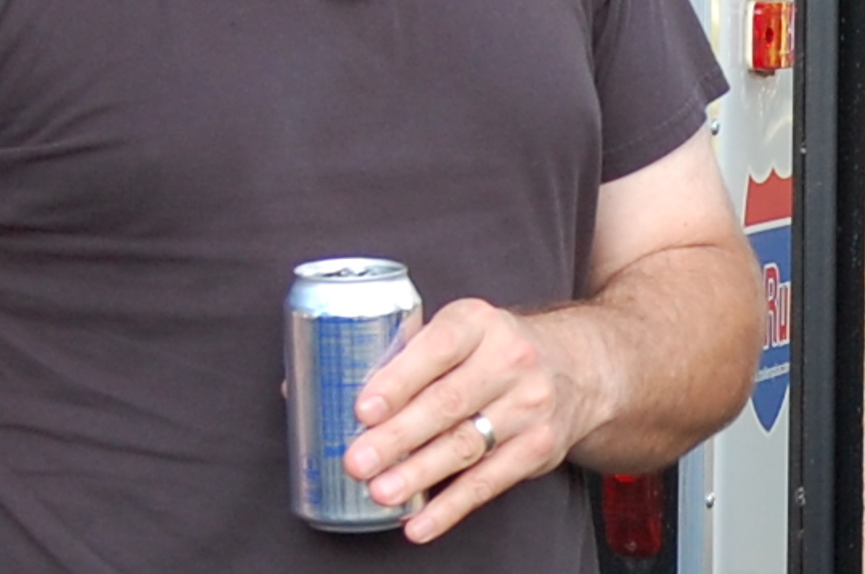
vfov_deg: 5.8
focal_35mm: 235
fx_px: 5638
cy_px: 473
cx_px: 820
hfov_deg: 8.7
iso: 400
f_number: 5.6
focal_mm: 28
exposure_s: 1/125
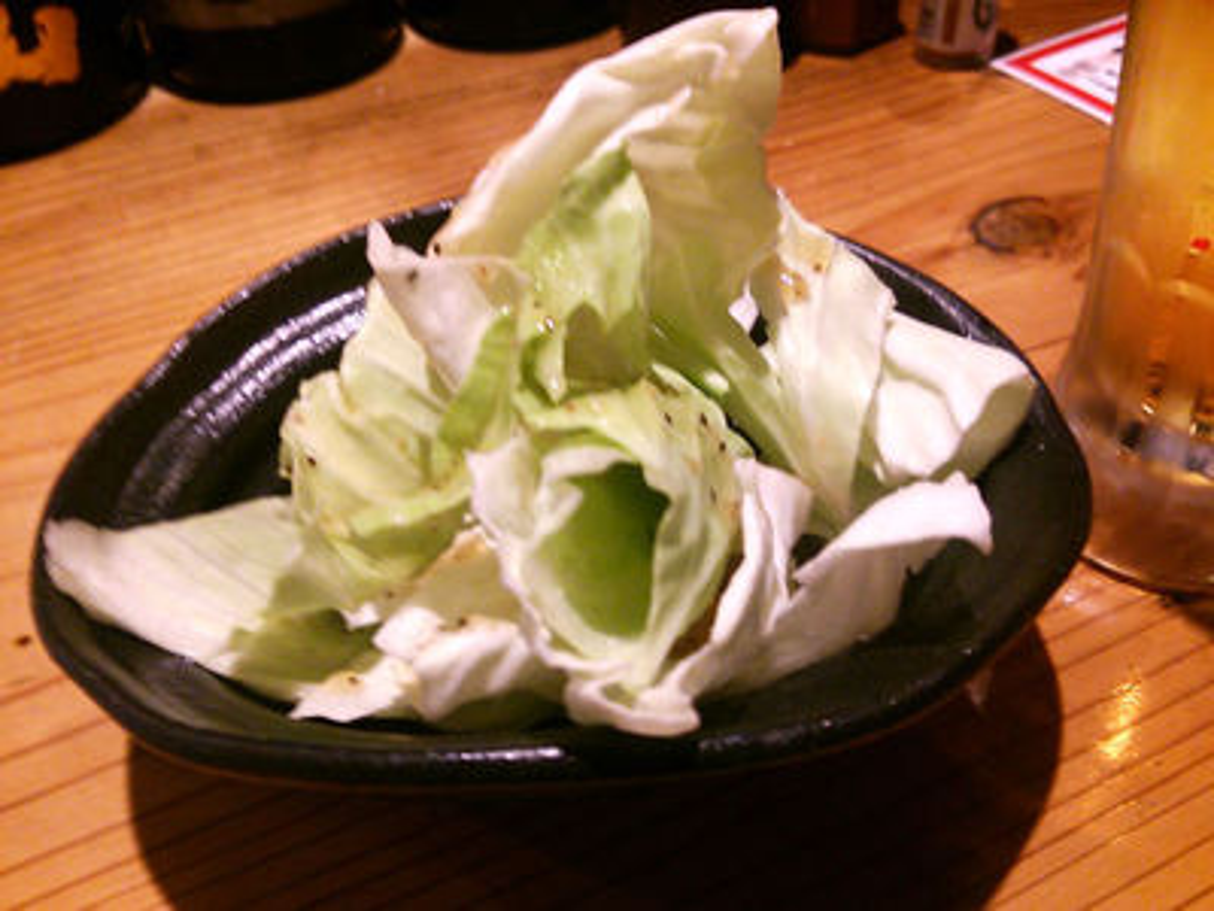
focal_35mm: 30
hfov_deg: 60.0
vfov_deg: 46.8
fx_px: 1052
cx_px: 607
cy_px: 456
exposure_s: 1/22
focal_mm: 4.06
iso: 160
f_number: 1.94
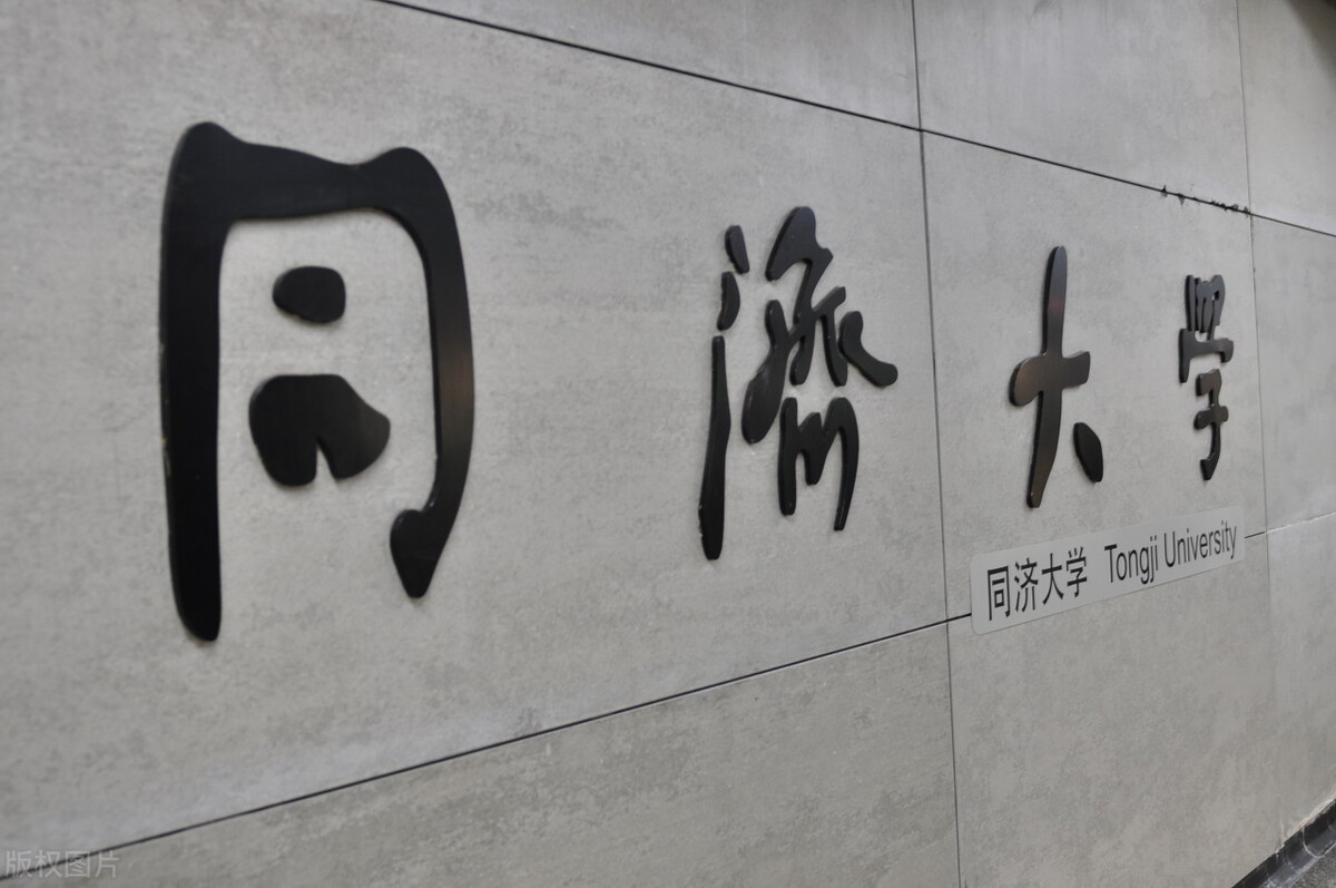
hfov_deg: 53.2
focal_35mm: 36
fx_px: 1334
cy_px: 444
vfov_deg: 36.8
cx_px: 668
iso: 320
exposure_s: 1/15
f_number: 2.8
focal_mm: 24
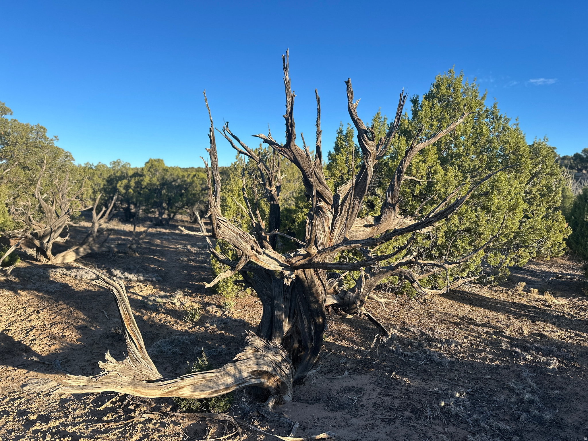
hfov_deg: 71.6
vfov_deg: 56.8
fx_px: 408
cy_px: 220
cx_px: 294
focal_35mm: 24
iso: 80
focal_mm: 6.86
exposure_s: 1/887
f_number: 1.78
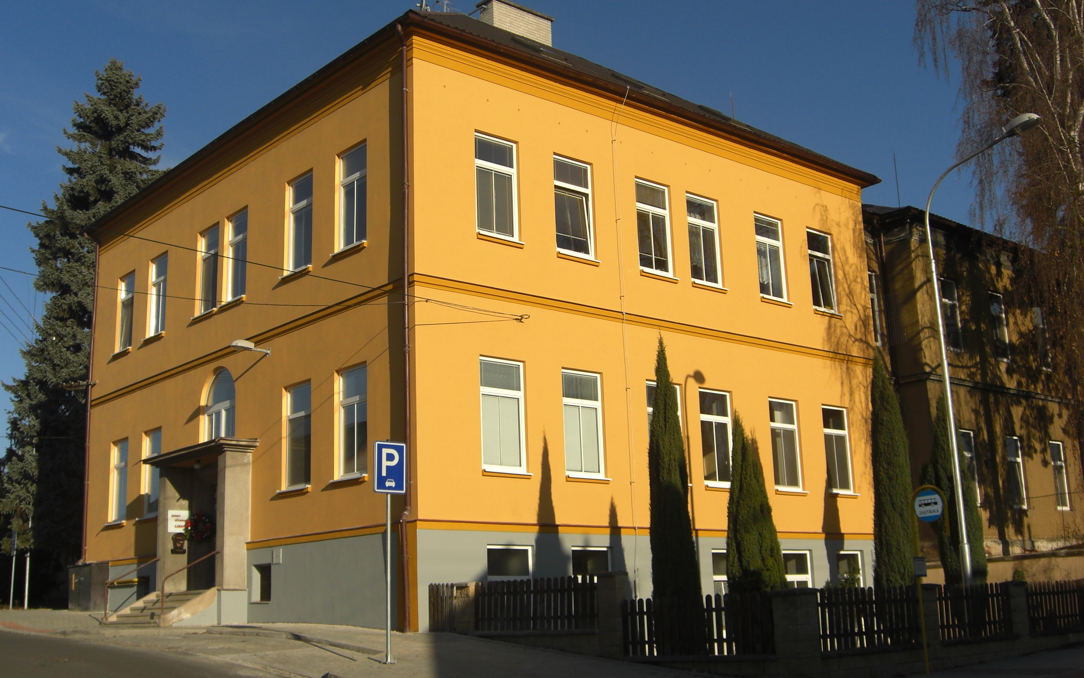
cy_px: 317
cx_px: 543
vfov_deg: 31.2
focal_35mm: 41
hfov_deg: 48.2
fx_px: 1211
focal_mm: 7.9
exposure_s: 1/250
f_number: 8
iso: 80
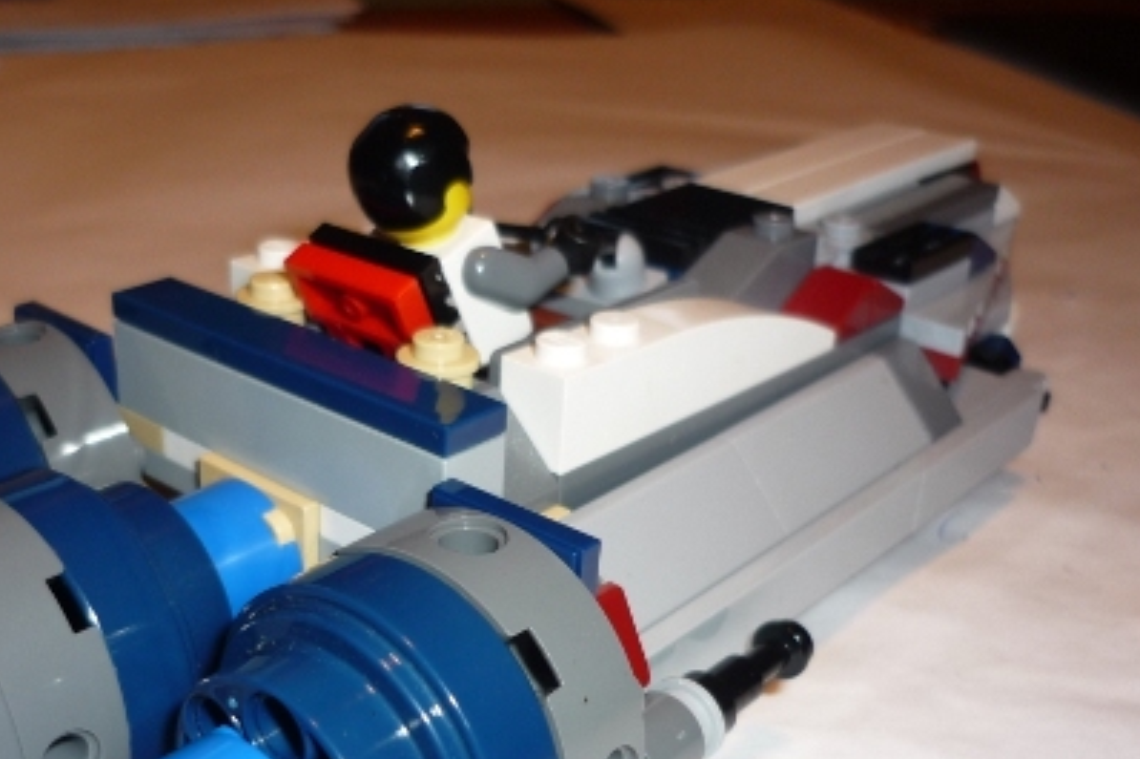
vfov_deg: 28.9
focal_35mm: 46
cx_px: 382
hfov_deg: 42.2
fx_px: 1456
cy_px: 544
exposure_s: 1/30
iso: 100
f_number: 2.8
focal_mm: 5.5
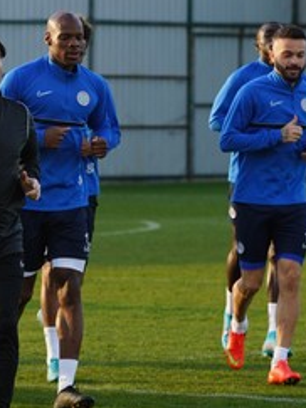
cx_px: -87
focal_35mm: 385
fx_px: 4542
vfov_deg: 5.2
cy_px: 196
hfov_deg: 3.8
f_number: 5.6
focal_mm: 145
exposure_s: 1/400
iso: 500
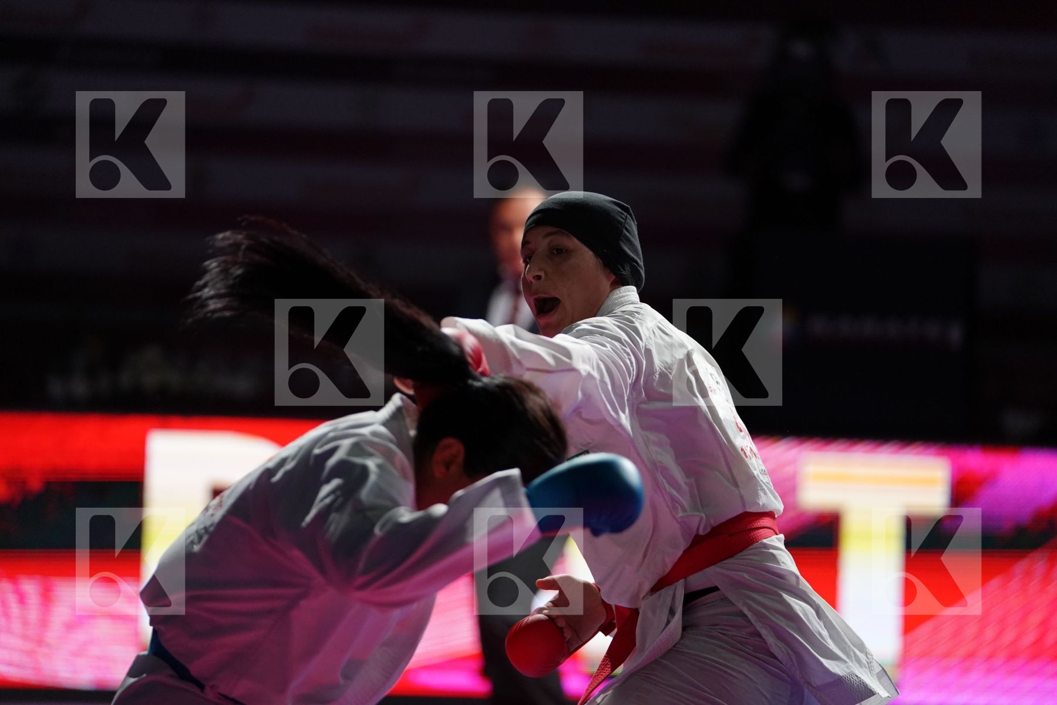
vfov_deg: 8.4
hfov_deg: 12.5
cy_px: 352
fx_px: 4815
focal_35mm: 164
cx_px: 528
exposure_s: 1/1000
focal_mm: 164
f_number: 2.8
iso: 3200
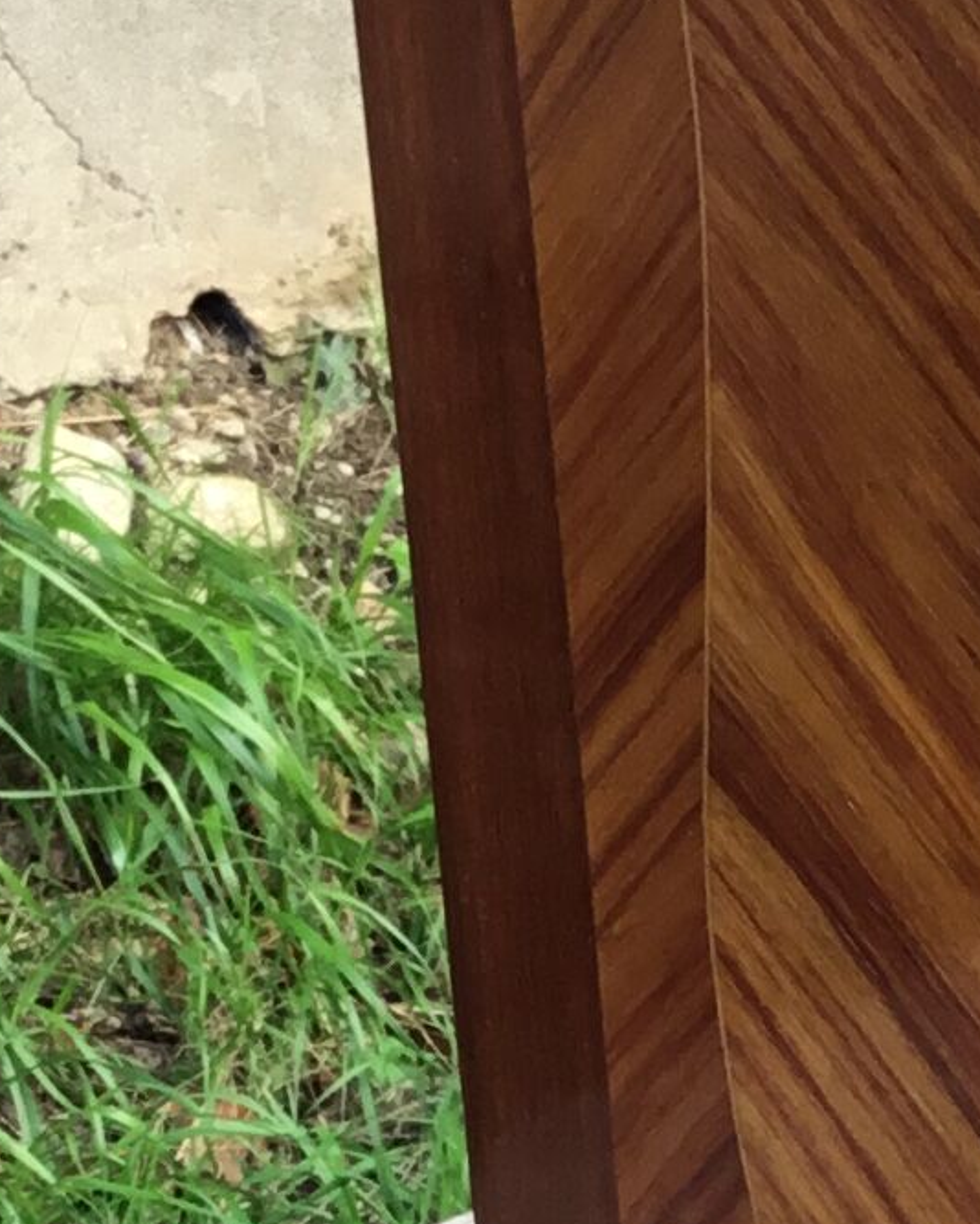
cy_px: 1281
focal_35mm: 148
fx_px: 5363
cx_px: 1485
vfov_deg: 12.8
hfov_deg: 10.1
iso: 25
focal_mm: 3.3
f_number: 2.4
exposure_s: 1/50
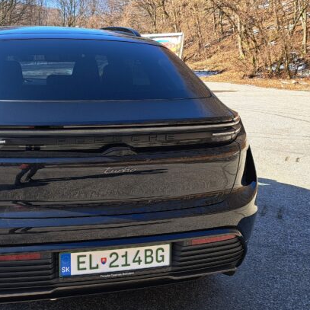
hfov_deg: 40.0
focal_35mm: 40
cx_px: 59
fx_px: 405
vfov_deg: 41.8
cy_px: 170
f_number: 1.8
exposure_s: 1/423
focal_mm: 5.23
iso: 50
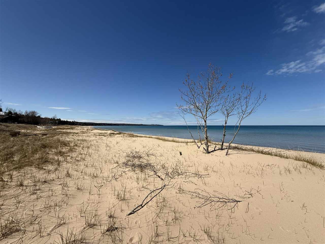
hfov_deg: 102.1
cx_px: 162
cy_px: 122
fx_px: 131
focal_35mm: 14
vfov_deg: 85.7
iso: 50
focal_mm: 2.22
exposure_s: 1/5618
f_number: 2.2
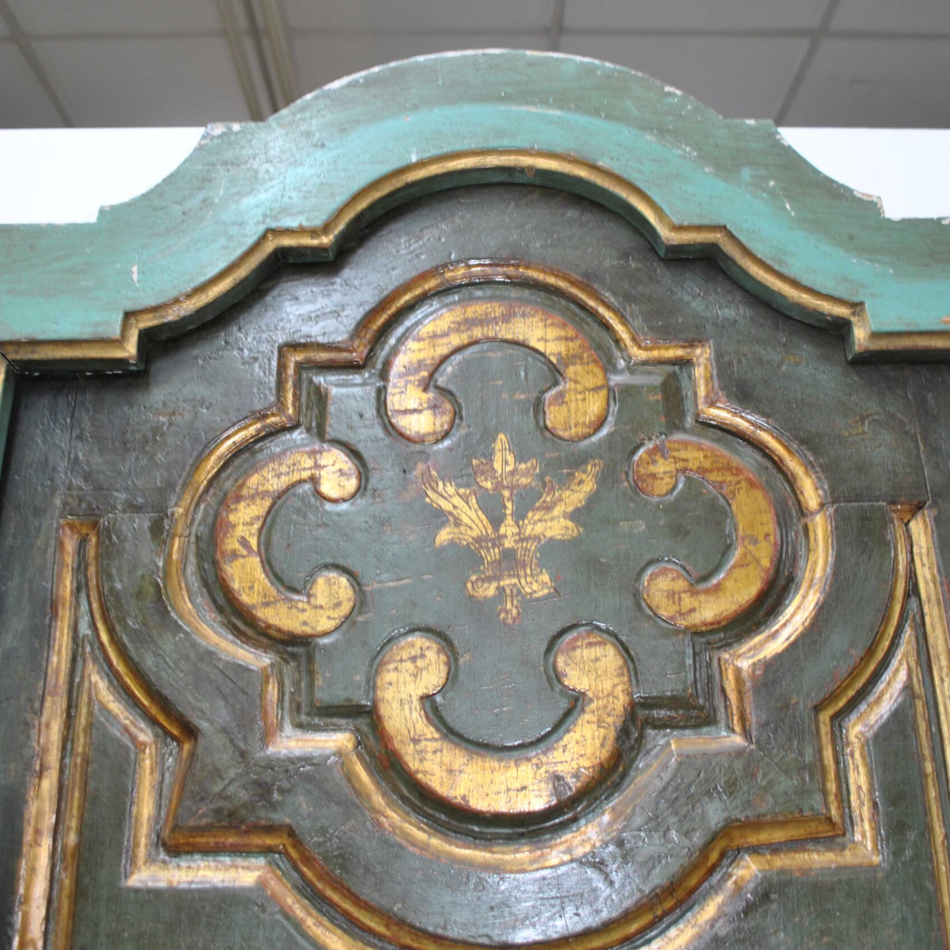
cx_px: 473
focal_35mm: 35
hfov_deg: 47.2
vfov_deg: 47.0
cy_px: 384
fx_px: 1087
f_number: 3.5
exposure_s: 1/13
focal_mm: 18
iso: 200
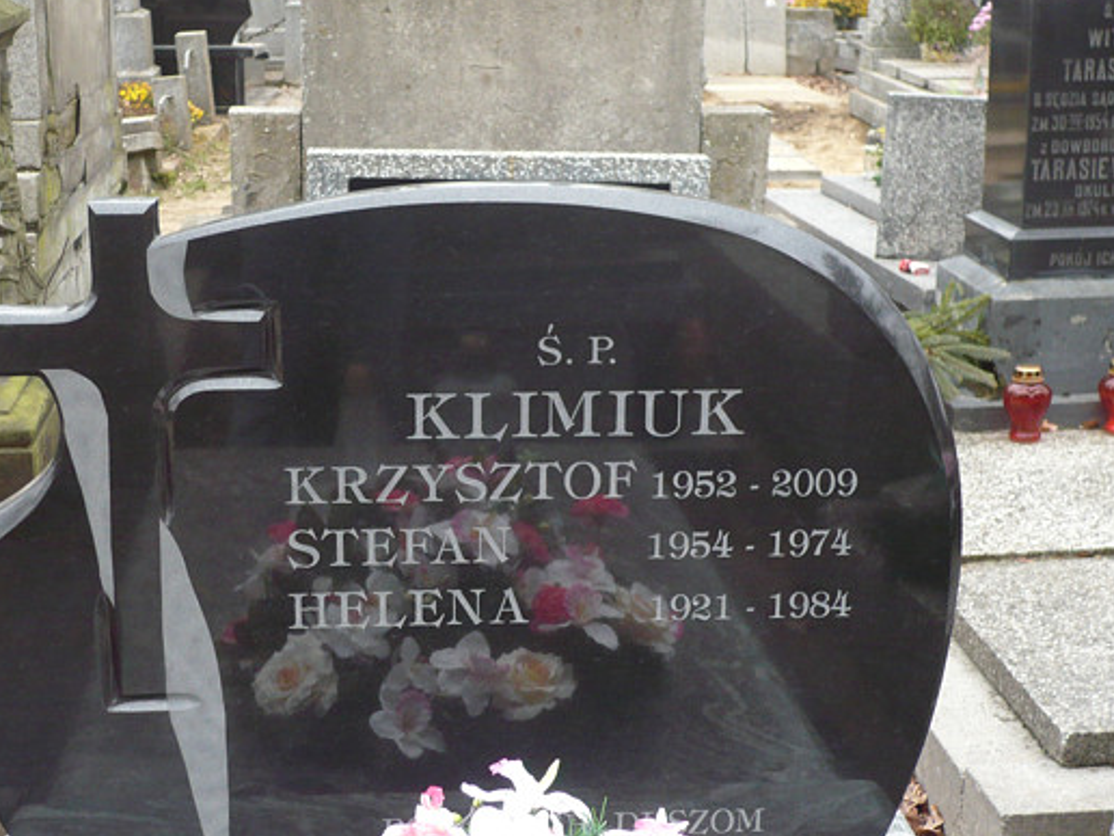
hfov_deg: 31.2
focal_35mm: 62
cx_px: 514
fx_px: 1995
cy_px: 508
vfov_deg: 23.6
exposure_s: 1/30
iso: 160
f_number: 3.4
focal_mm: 8.3
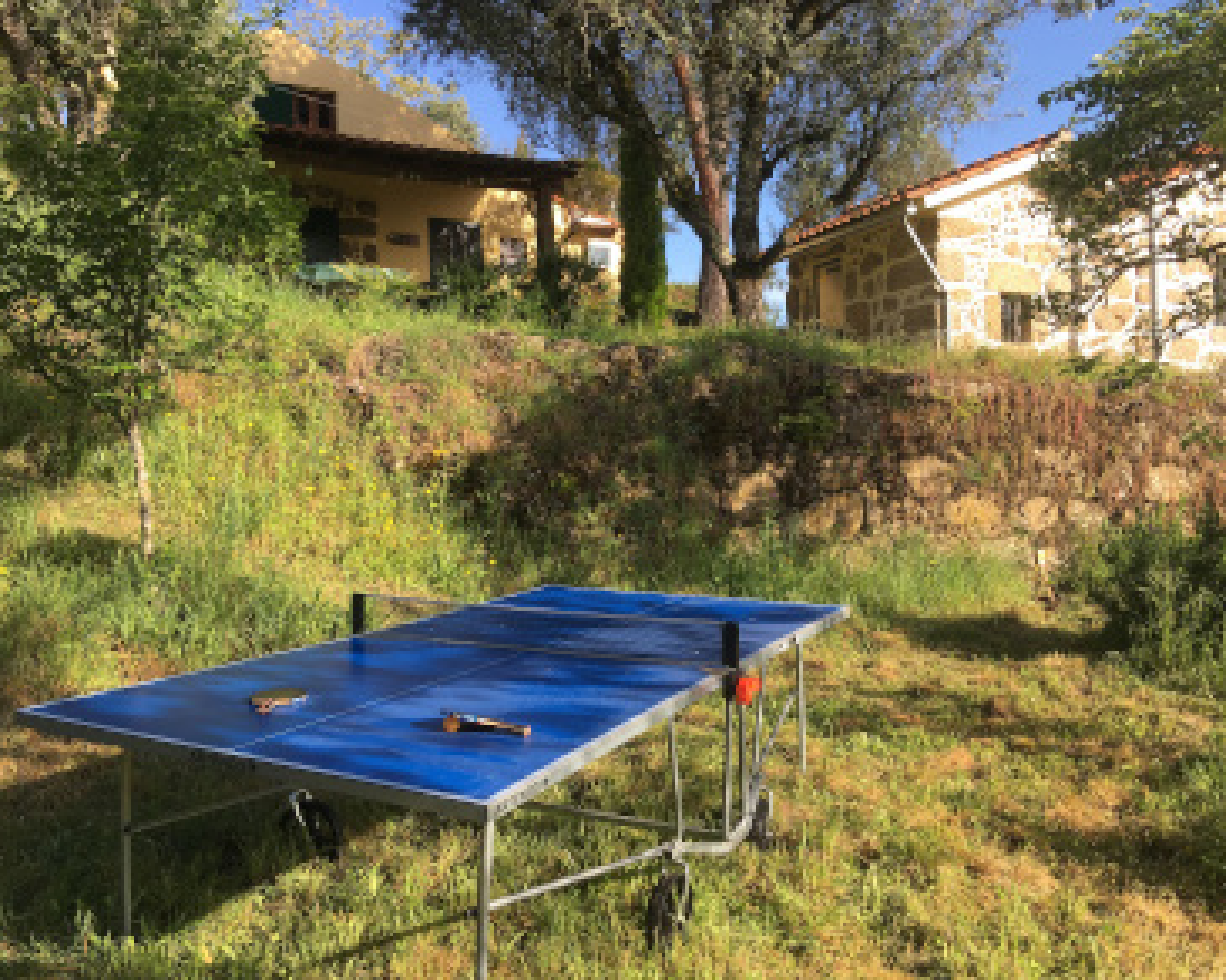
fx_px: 1125
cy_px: 490
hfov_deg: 57.1
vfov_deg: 47.1
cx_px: 652
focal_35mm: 31
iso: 25
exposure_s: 1/475
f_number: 2.2
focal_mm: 4.15
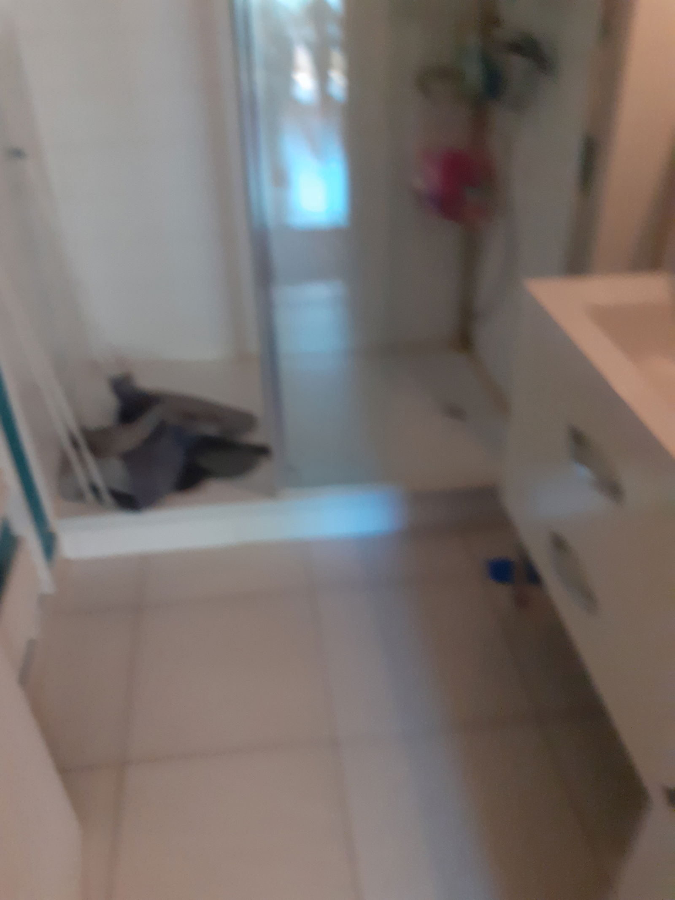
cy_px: 450
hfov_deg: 51.4
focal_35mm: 27
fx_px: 702
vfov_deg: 65.3
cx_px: 338
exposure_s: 1/25
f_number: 1.9
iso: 250
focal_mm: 3.6
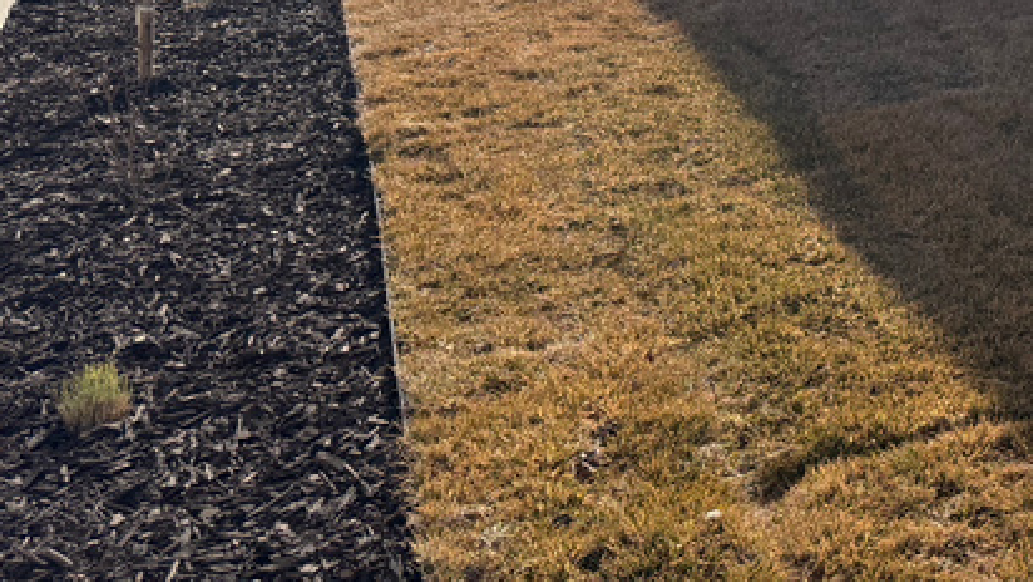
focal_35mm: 65
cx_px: 1198
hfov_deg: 28.6
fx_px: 1781
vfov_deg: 17.5
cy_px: -148
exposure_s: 1/8130
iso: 125
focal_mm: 6.76
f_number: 1.78
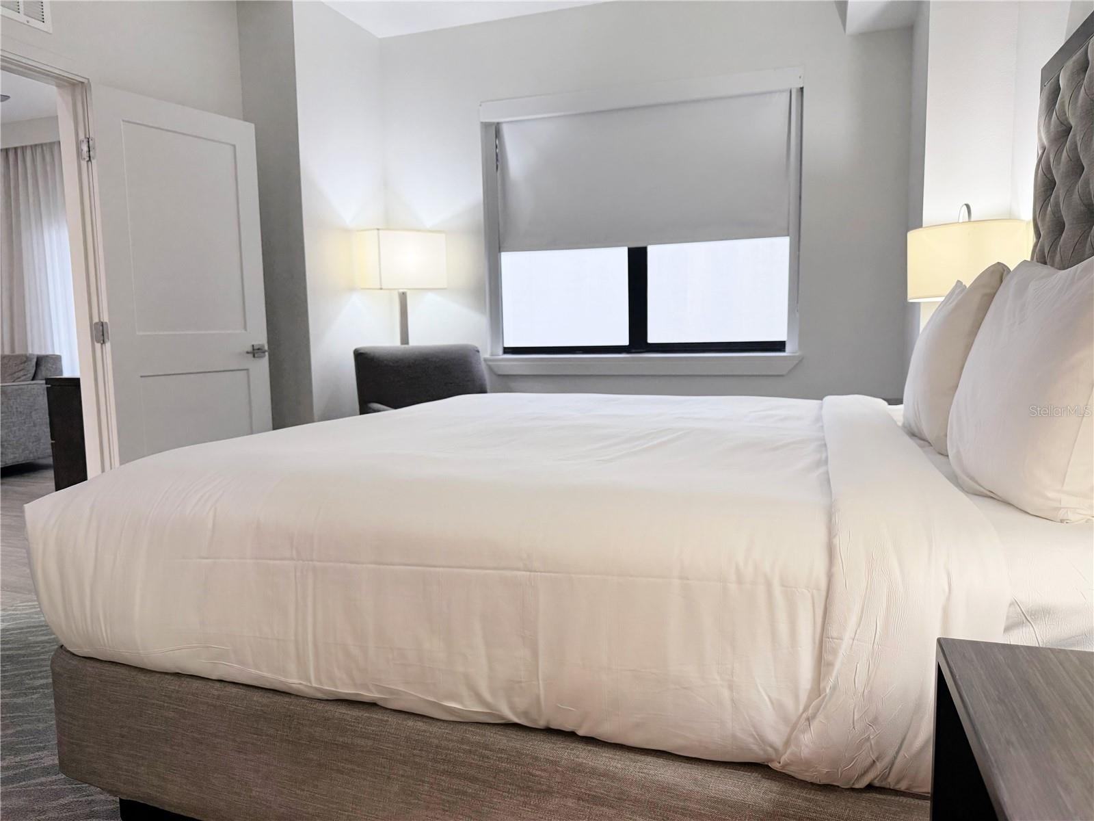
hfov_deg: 71.6
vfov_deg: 56.8
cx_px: 547
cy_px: 410
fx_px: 758
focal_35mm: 24
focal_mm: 6.76
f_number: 1.78
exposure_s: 1/120
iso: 160
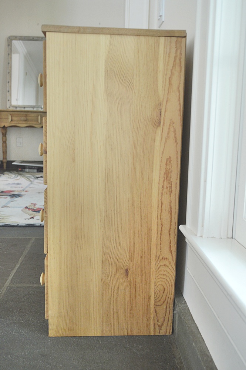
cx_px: 123
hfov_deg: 36.8
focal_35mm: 36
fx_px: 370
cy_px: 185
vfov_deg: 53.2
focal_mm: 24
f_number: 4
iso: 900
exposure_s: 1/15
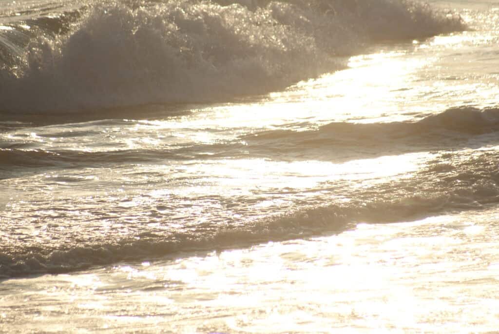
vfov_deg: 3.1
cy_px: 167
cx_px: 250
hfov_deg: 4.6
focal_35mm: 450
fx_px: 6244
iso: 100
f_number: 8
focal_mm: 300
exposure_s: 1/640
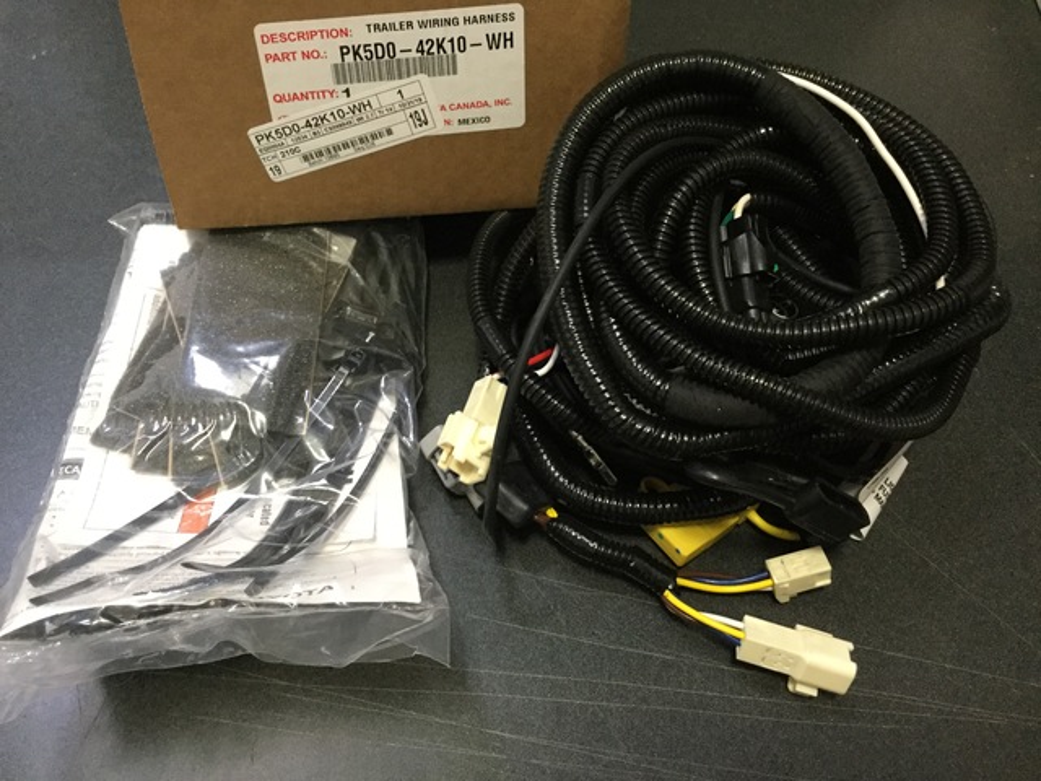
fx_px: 932
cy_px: 390
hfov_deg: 58.4
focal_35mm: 31
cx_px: 520
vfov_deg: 45.4
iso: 200
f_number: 2.4
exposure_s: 1/30
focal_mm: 3.3
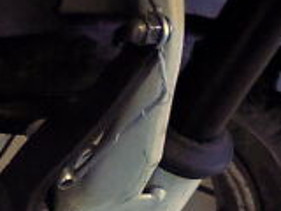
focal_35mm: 178
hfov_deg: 10.8
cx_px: -114
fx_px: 1445
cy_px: 416
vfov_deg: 8.0
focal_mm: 6.6
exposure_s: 1/10
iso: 400
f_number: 3.5
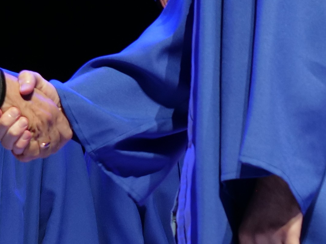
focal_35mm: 338
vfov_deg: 4.4
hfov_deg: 5.9
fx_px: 3182
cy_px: -1
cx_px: 90
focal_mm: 35
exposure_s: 1/125
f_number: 2.8
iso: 200
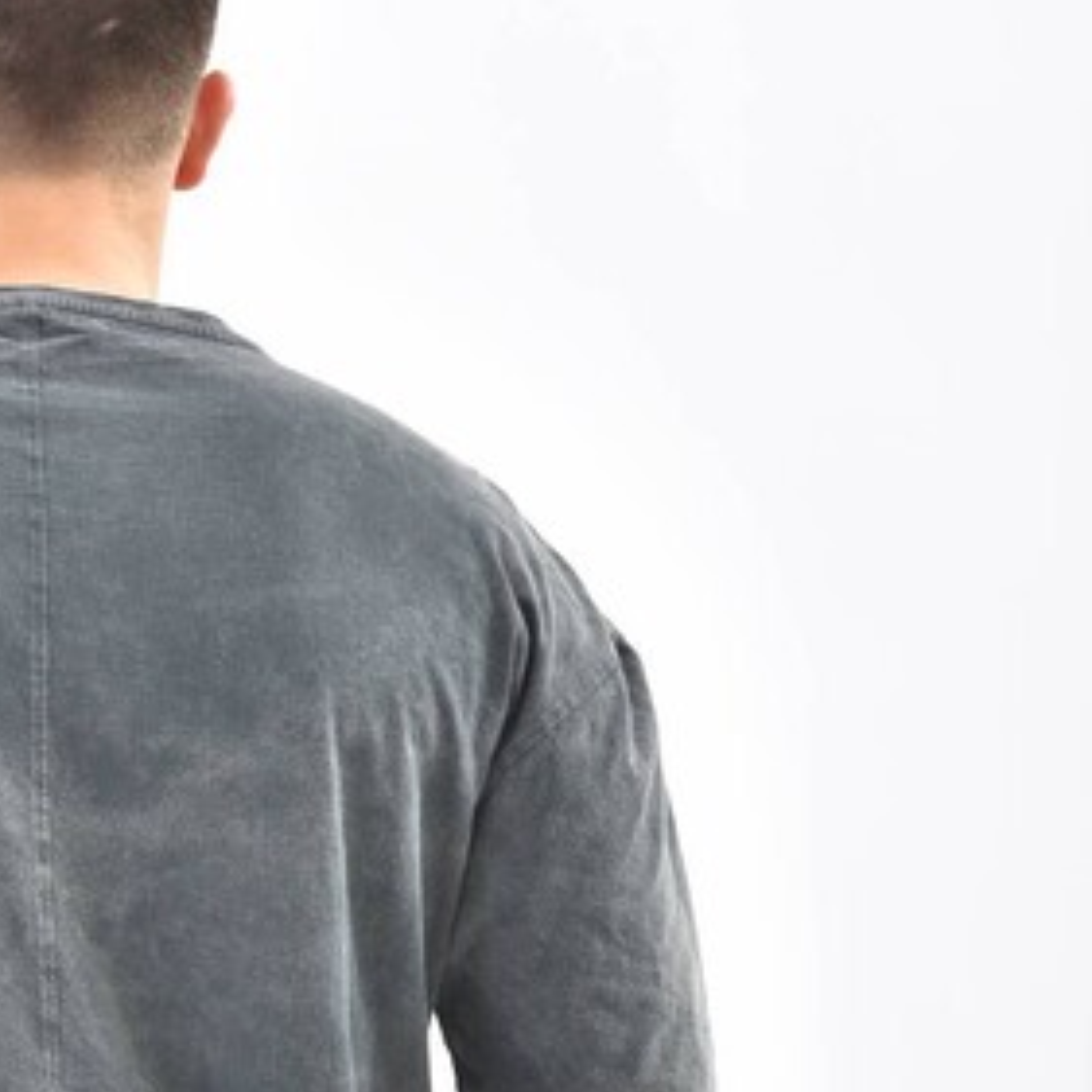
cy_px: 1010
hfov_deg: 6.9
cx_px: 136
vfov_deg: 6.9
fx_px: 9065
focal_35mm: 254
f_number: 7.1
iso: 100
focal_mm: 112
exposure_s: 1/160
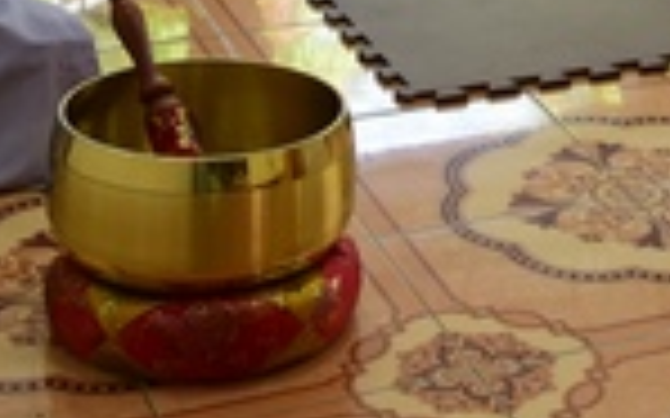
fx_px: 2428
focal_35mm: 133
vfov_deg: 9.2
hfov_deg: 15.2
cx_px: 796
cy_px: -454
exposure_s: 1/60
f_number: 4.5
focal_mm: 30
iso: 640
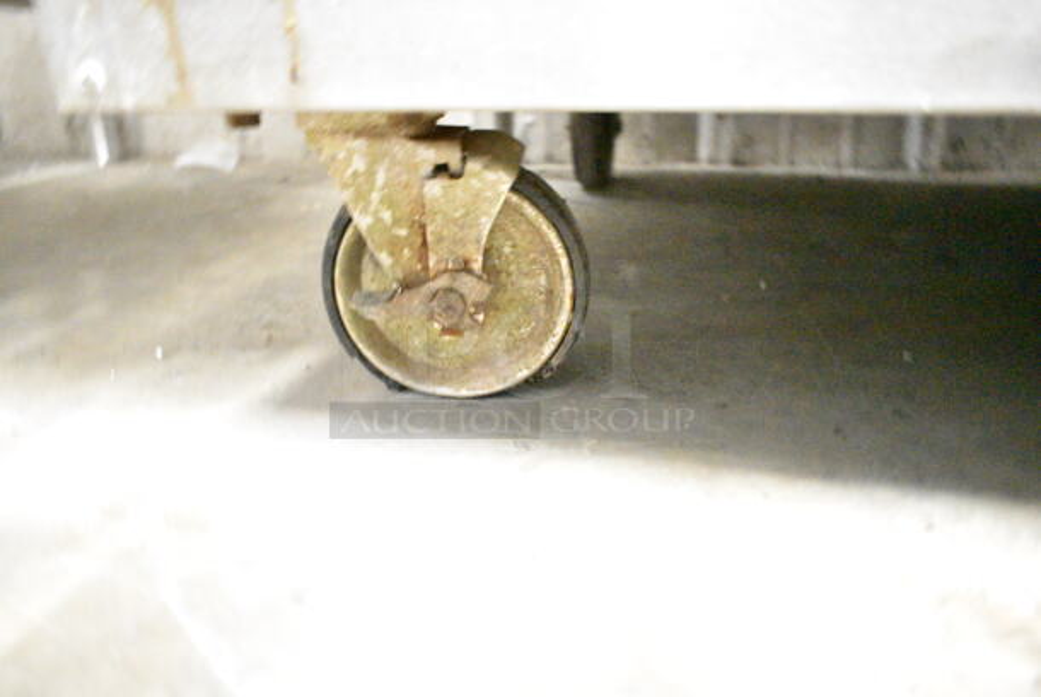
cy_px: 348
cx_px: 520
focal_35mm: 27
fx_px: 781
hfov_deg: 67.3
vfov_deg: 48.0
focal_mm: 18
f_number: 3.5
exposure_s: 1/25
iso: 25600
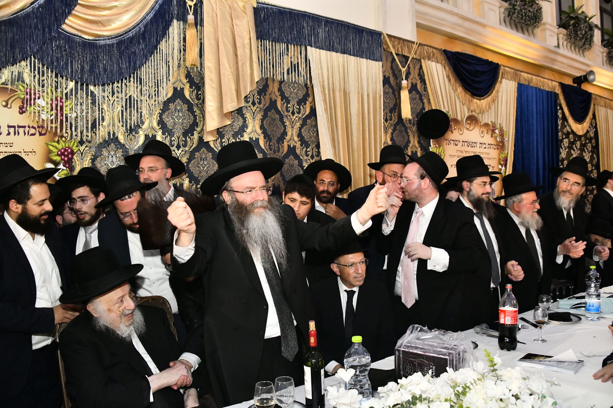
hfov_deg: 65.5
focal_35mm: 28
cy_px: 204
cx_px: 306
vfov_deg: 46.4
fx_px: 477
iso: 4000
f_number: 5.6
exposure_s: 1/160
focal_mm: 28
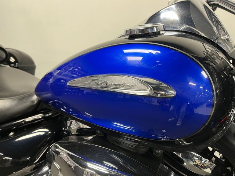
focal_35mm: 26
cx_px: 118
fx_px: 177
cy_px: 88
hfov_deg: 67.3
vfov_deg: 53.1
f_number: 1.6
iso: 200
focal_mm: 5.1
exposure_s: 1/50
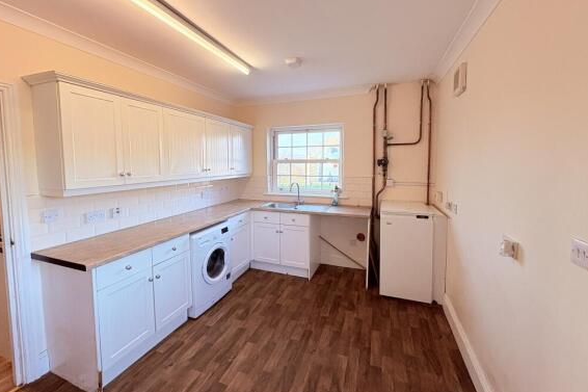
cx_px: 291
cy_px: 177
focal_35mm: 15
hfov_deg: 100.4
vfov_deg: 77.1
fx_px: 245
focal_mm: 2.22
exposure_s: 1/100
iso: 160
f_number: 2.2
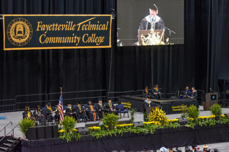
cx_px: 114
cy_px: 76
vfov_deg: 10.2
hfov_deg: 15.2
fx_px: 858
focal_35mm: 135
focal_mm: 90
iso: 1000
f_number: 8
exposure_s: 1/125
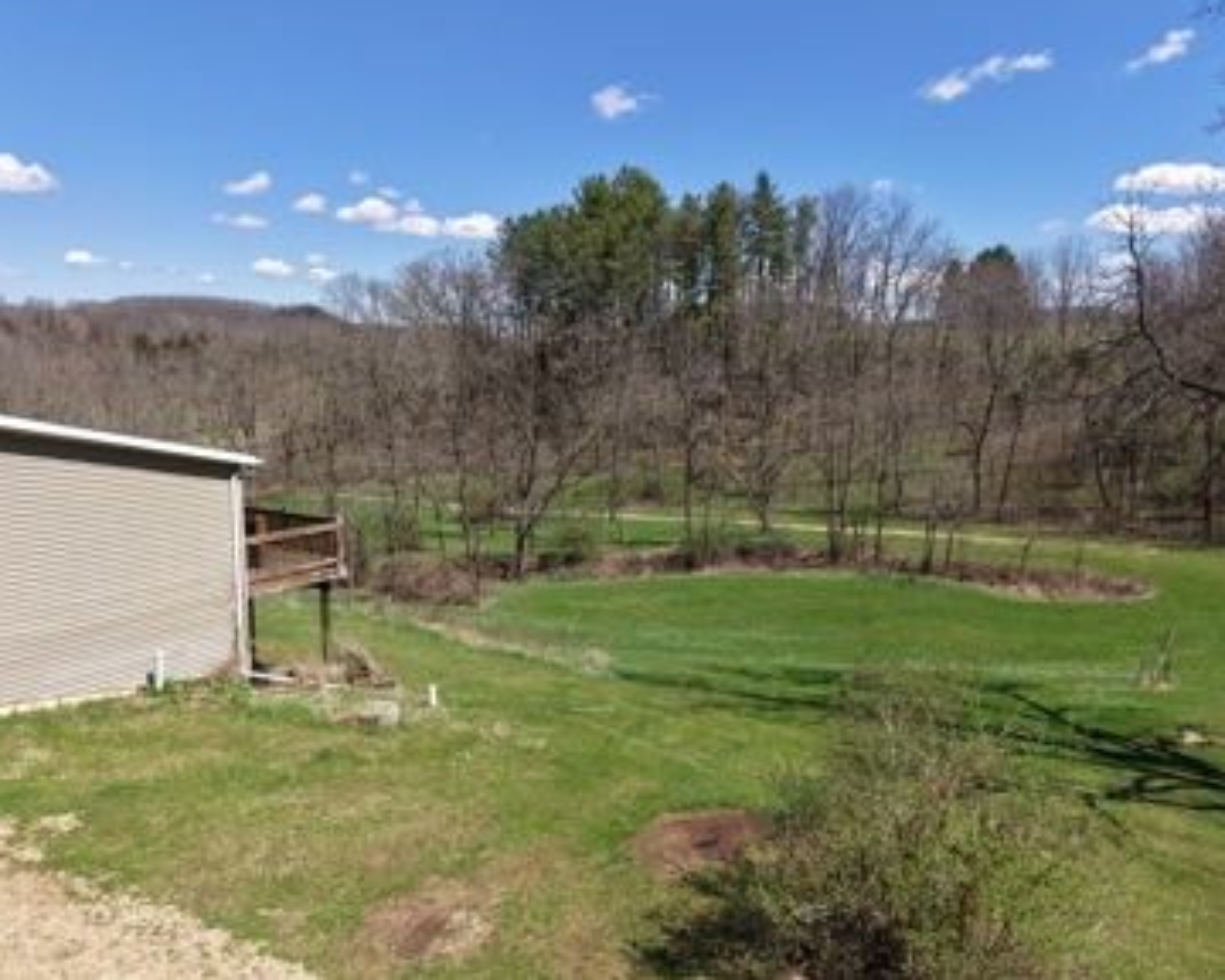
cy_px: 473
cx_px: 664
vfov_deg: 54.9
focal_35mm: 26
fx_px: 943
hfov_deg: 65.9
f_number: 1.8
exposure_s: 1/3000
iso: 120
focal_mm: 8.67
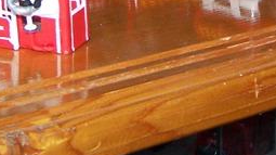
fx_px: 951
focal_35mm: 130
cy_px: -137
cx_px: 180
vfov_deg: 8.9
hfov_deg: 16.5
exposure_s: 1/60
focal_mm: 6.3
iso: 140
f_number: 2.8
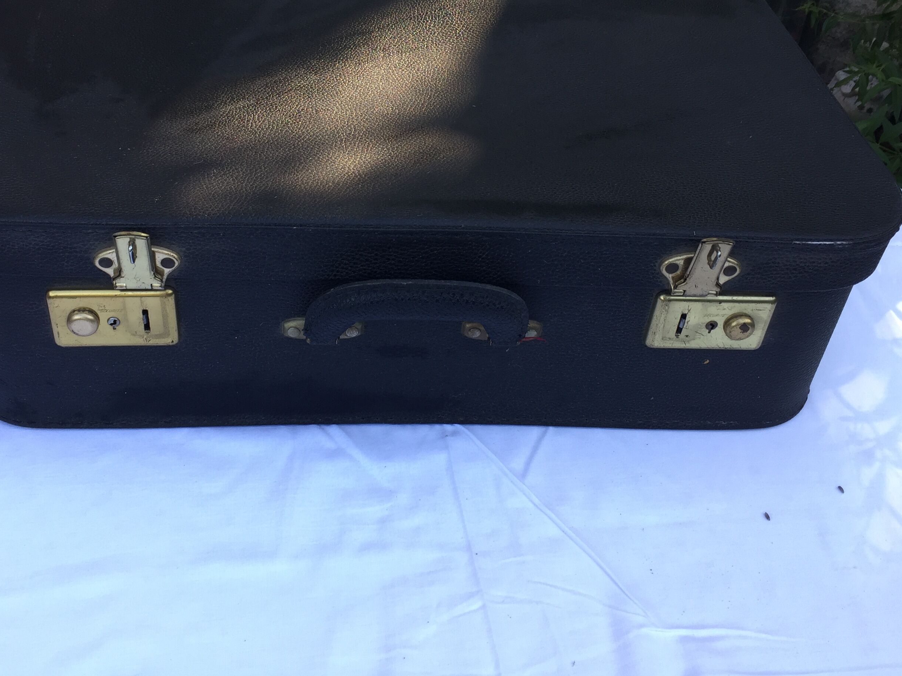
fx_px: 1016
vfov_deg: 36.5
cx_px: 385
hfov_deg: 47.7
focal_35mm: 39
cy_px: 228
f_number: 2.2
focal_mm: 4.15
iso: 32
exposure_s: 1/126
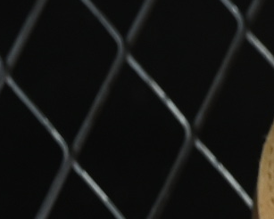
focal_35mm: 638
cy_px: 119
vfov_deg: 2.4
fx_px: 5177
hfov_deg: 2.9
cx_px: 1108
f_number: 7.1
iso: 160
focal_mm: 50
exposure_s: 1/80
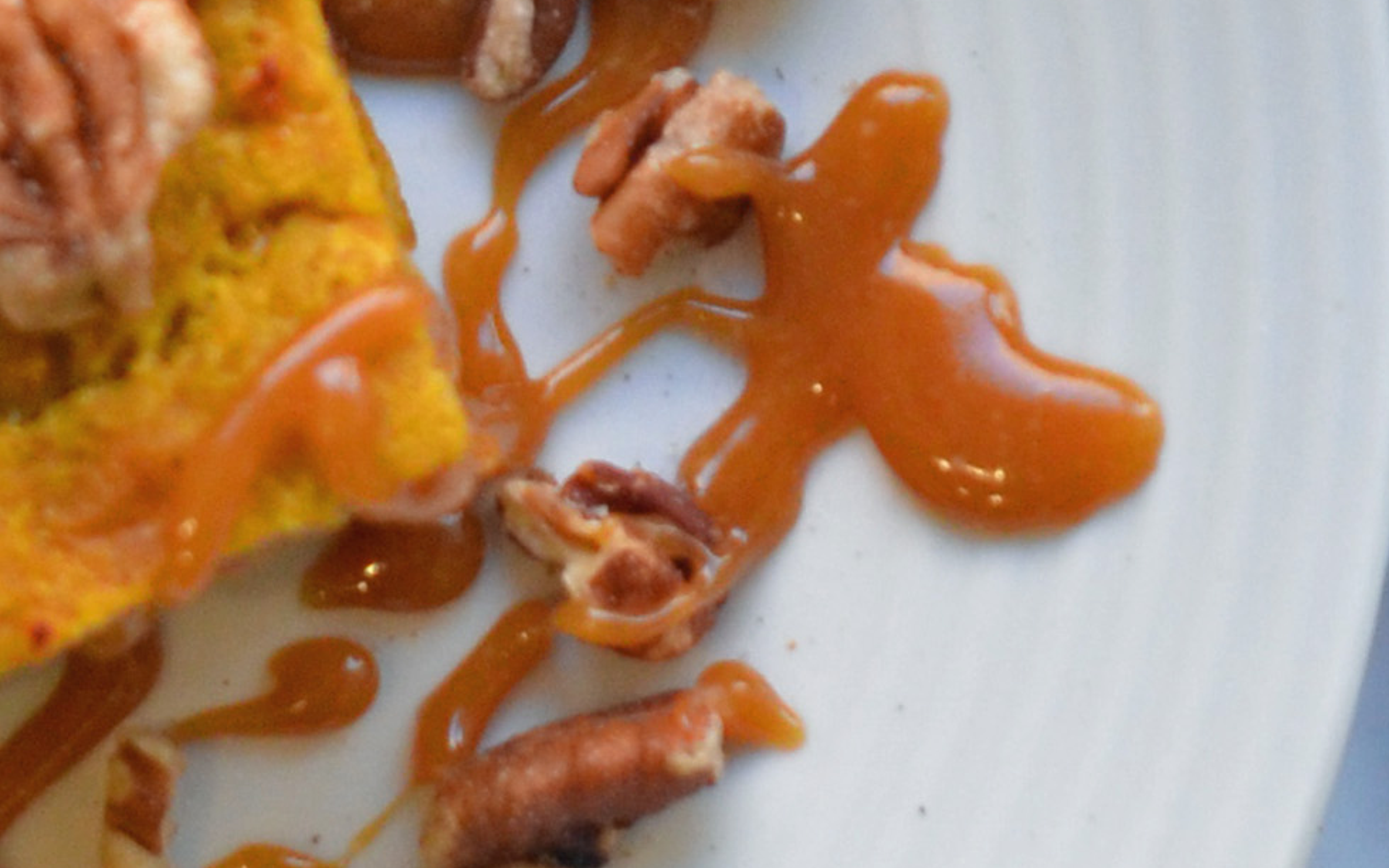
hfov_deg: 9.7
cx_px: 11
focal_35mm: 215
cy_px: -532
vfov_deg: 6.0
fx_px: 8139
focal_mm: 28
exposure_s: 1/60
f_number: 4.5
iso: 800
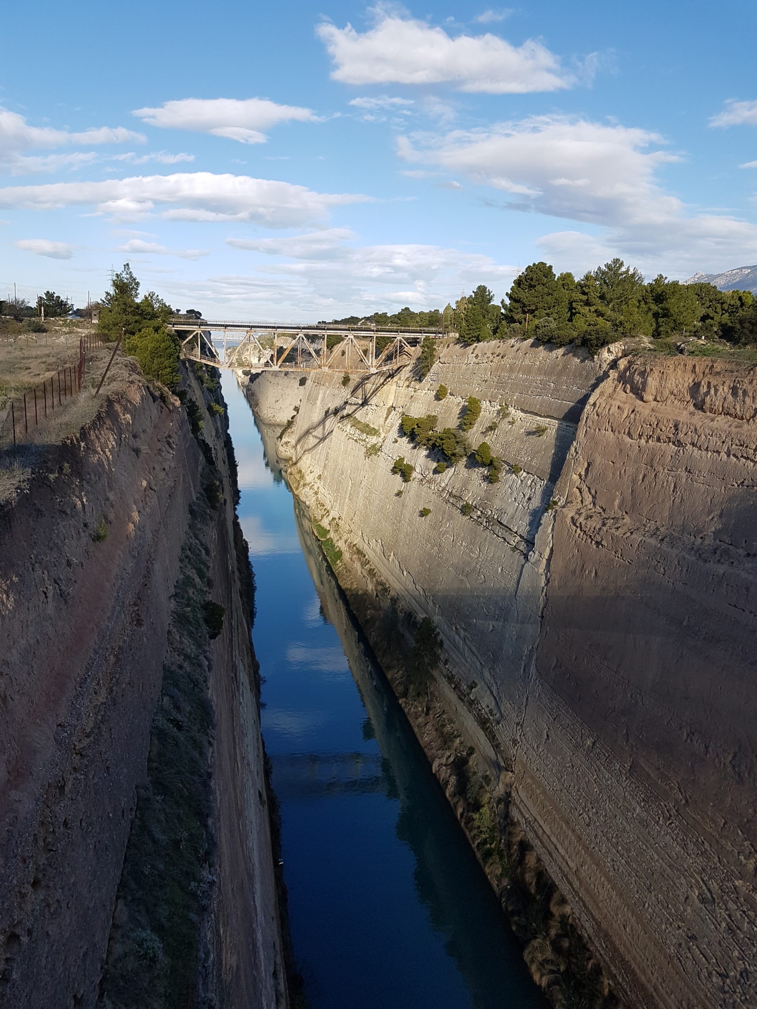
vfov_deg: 67.3
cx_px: 378
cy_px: 504
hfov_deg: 53.1
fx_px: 758
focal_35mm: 26
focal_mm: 4.2
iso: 40
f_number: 1.7
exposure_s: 1/1576
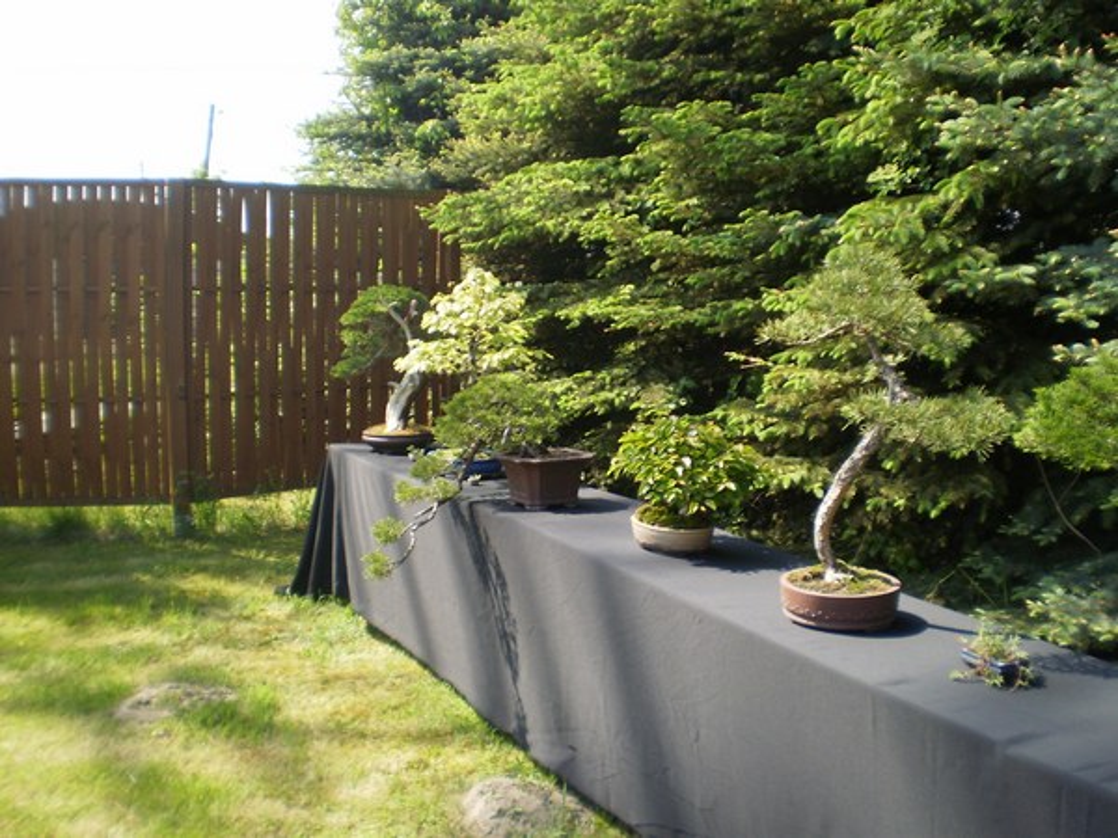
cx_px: 559
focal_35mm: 36
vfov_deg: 39.7
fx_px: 1163
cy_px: 419
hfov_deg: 51.4
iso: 64
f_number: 3.1
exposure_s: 1/320
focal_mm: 6.3
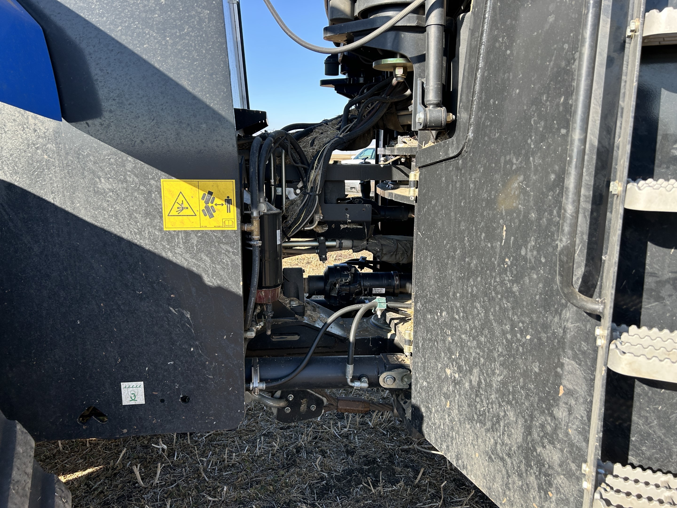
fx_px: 508
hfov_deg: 67.3
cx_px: 338
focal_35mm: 26
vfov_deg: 53.1
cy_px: 254
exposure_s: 1/1079
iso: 50
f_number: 1.5
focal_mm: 5.7
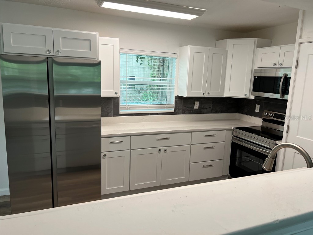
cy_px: 118
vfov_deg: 53.1
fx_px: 235
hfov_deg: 67.3
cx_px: 156
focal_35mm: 26
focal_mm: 5.7
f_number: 1.5
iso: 64
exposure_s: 1/120
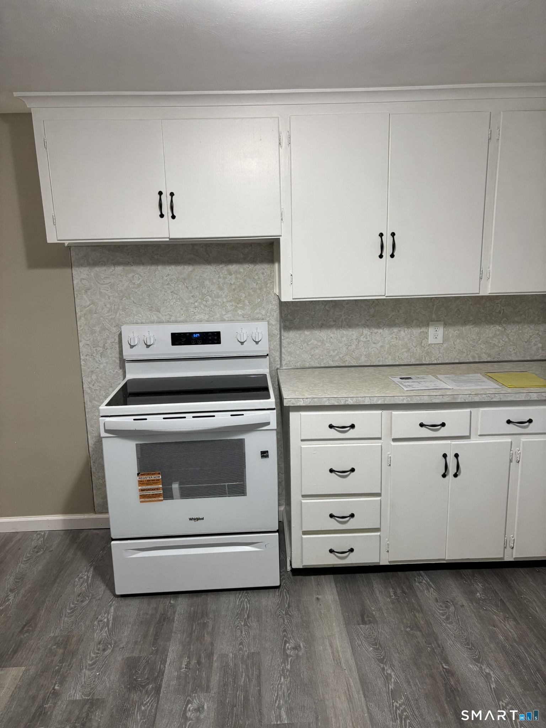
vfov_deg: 67.3
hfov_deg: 53.1
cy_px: 364
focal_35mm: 26
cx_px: 273
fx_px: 547
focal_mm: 5.96
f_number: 1.6
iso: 125
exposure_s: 1/60
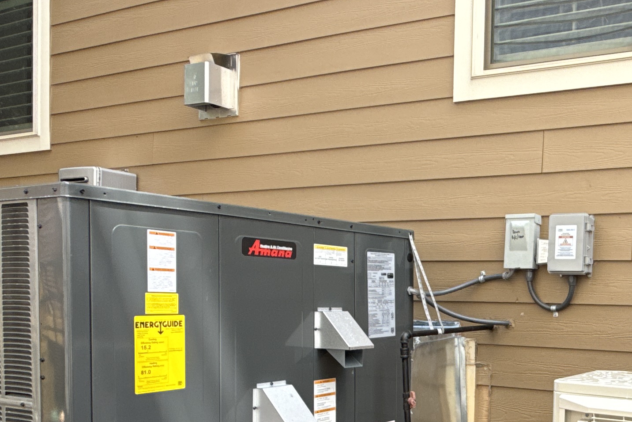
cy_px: 324
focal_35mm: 41
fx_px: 720
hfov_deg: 43.9
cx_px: 550
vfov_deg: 31.9
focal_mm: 2.22
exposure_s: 1/351
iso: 50
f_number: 2.2
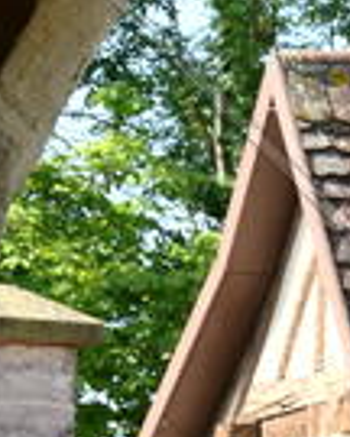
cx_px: 788
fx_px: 5853
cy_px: 670
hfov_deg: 3.4
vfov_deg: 4.3
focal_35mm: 452
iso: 100
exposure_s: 1/200
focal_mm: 50
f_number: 7.1
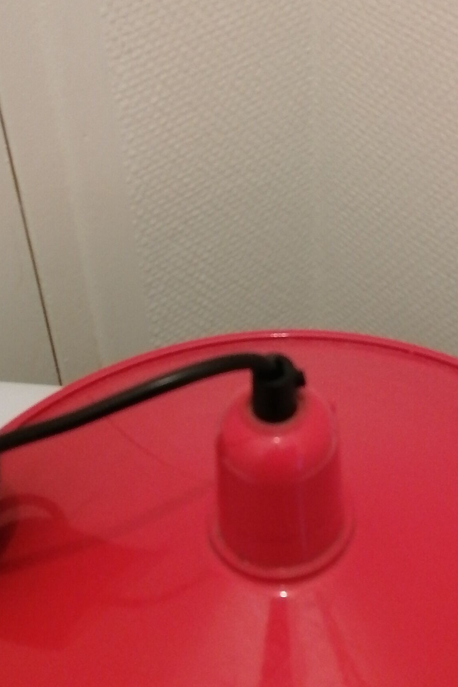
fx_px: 1393
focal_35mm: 73
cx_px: 346
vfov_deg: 27.6
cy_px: 268
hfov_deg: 18.5
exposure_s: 1/33.3
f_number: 1.8
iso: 250
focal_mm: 3.96
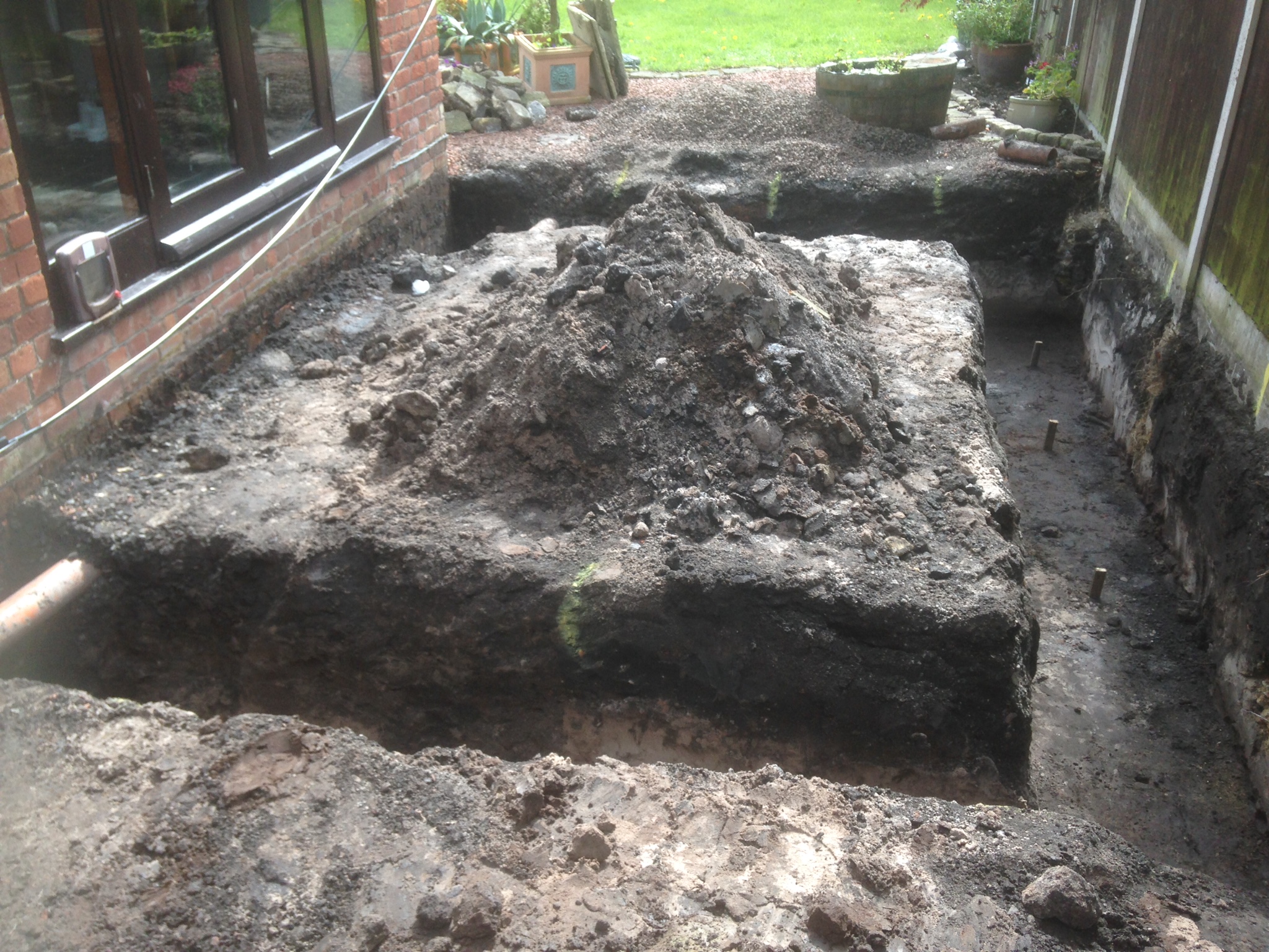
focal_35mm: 33
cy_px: 476
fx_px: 1210
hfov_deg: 55.4
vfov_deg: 42.9
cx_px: 634
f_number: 2.4
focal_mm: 4.12
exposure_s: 1/209
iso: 50
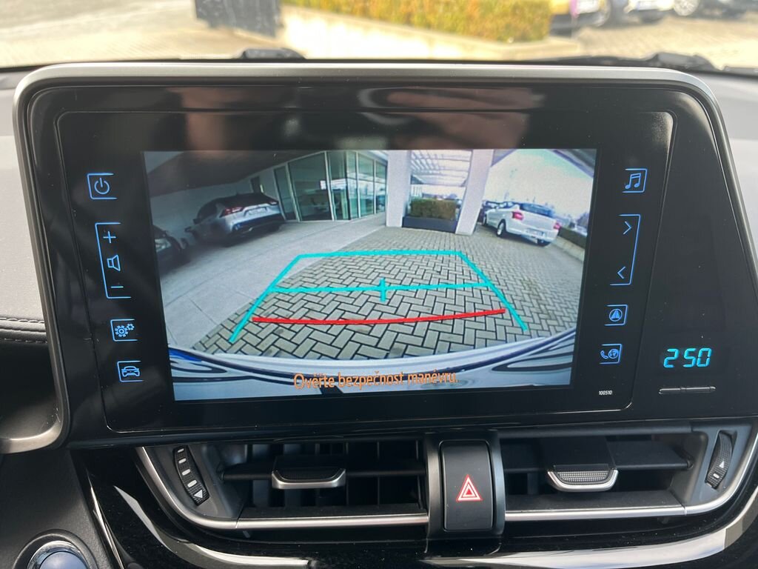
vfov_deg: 53.1
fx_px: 569
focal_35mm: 26
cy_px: 284
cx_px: 379
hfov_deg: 67.3
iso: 80
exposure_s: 1/122
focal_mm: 5.1
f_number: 1.6
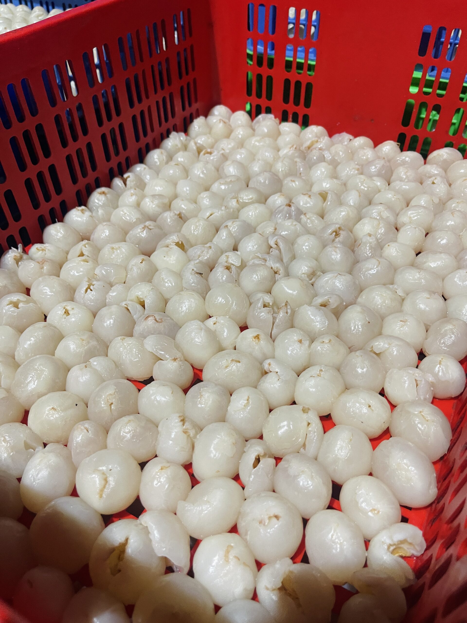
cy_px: 312
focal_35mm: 25
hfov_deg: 54.9
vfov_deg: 69.4
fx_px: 450
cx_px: 234
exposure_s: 1/50
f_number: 1.6
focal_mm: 5.1
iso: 200
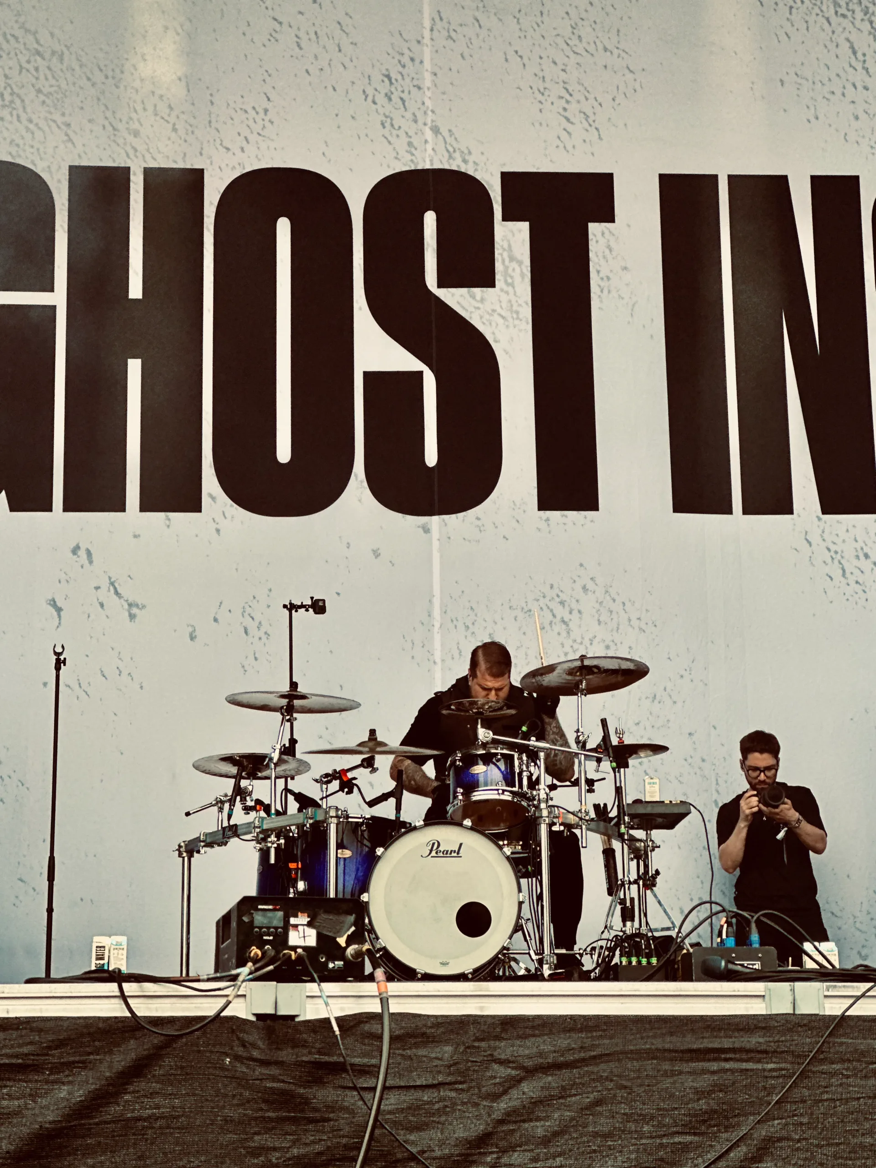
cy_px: 584
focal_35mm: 77
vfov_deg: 25.3
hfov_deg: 19.1
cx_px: 438
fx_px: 2598
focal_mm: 9
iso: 50
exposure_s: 1/121
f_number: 2.8
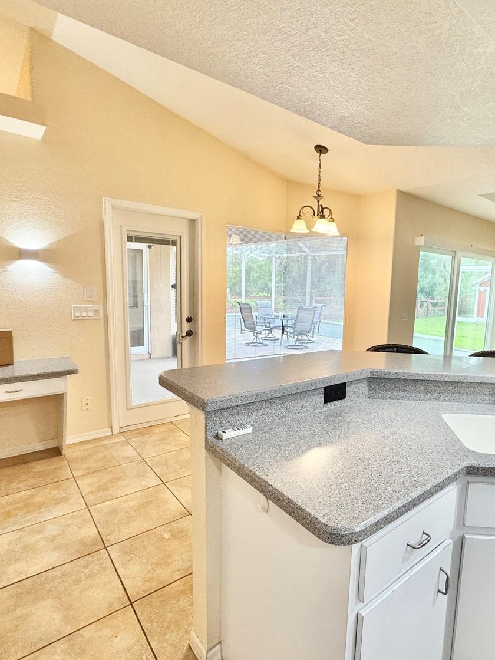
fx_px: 381
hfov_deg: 64.4
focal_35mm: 20
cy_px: 334
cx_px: 326
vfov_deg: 81.7
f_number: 2.2
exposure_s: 1/120
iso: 200
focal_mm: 2.22
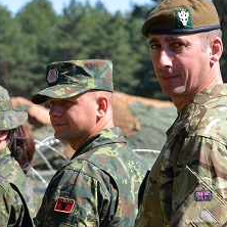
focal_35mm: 179
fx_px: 1328
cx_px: 173
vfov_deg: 9.8
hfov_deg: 9.8
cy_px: 168
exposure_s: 1/500
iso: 250
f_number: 5.6
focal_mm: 78
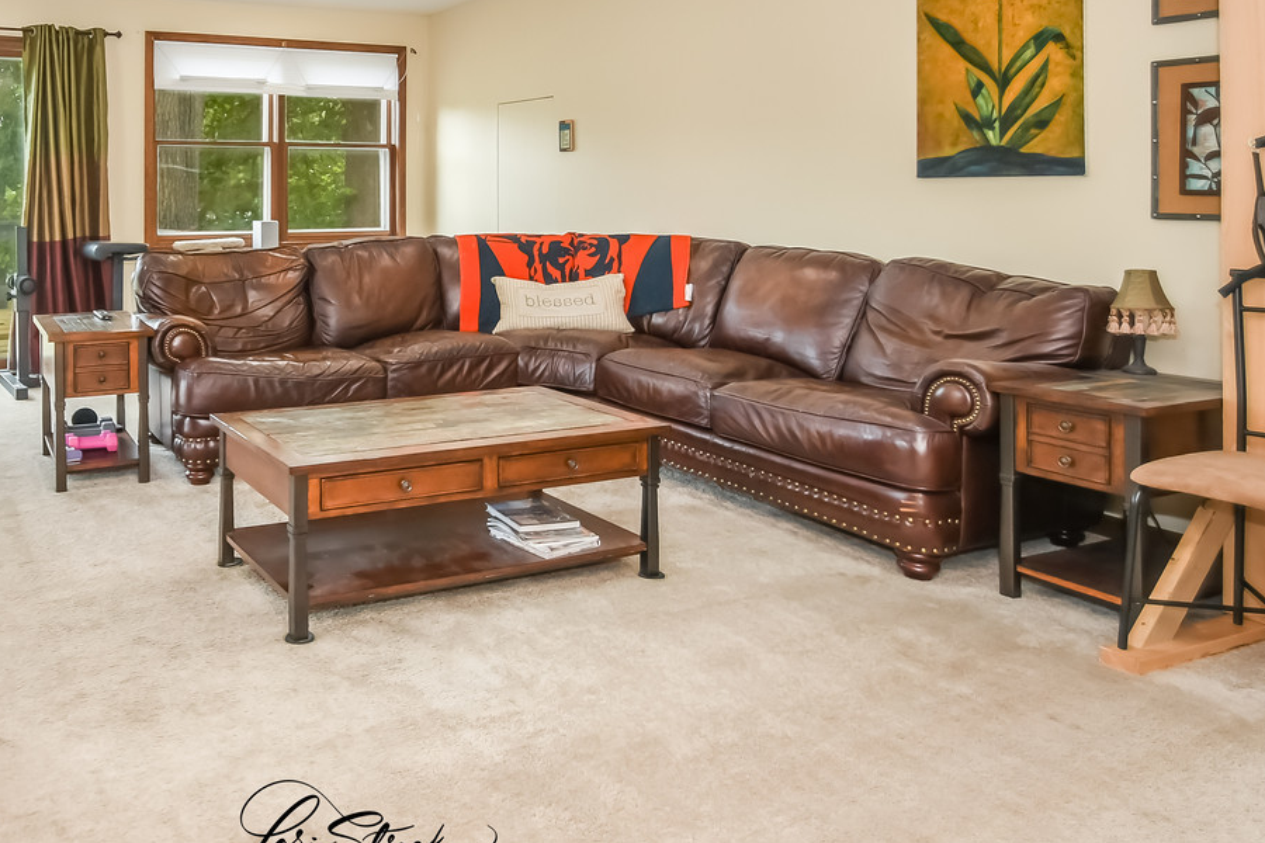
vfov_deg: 45.1
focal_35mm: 27
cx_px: 311
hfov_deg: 63.3
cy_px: 146
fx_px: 949
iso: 400
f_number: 8
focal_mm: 10
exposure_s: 1/320
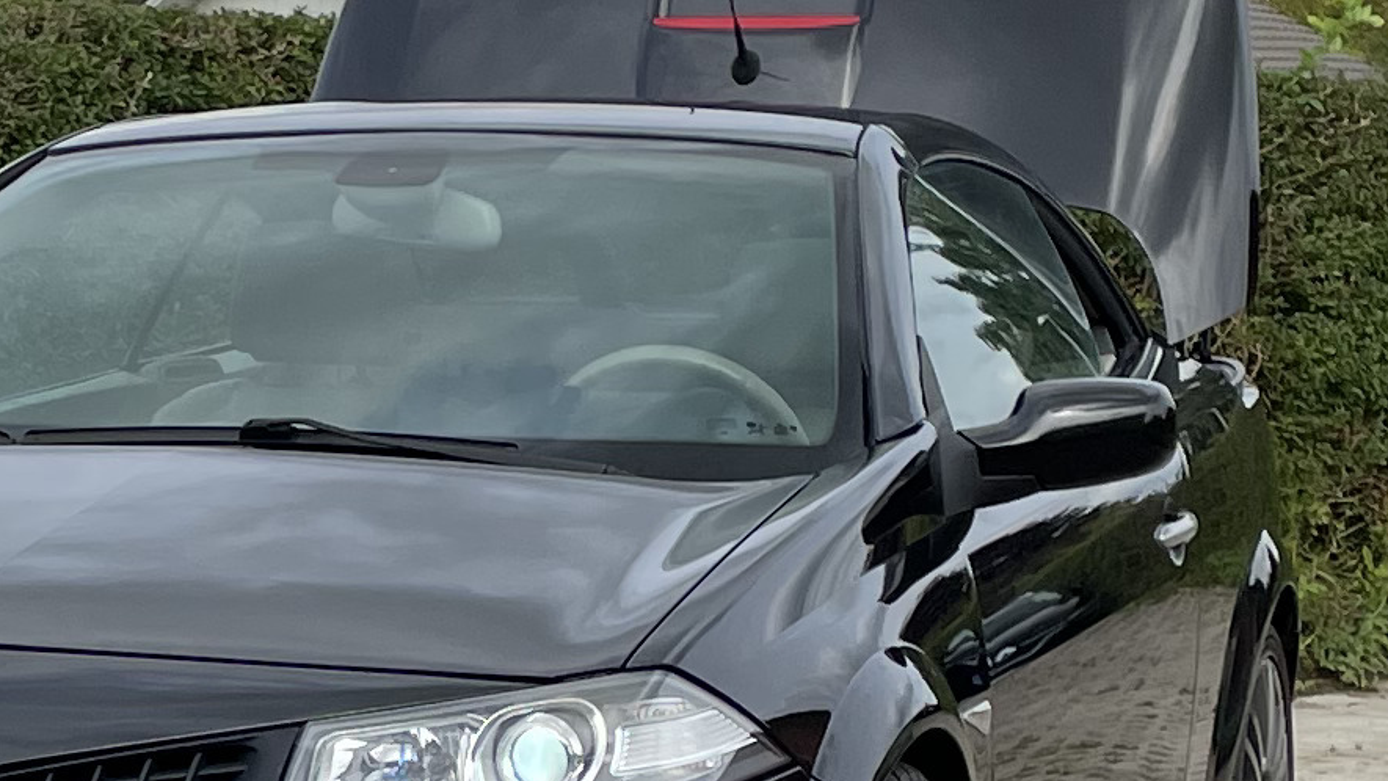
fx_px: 4748
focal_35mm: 129
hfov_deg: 16.4
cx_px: 157
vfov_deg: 9.3
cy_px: 816
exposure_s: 1/3125
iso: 32
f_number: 1.6
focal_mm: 4.2
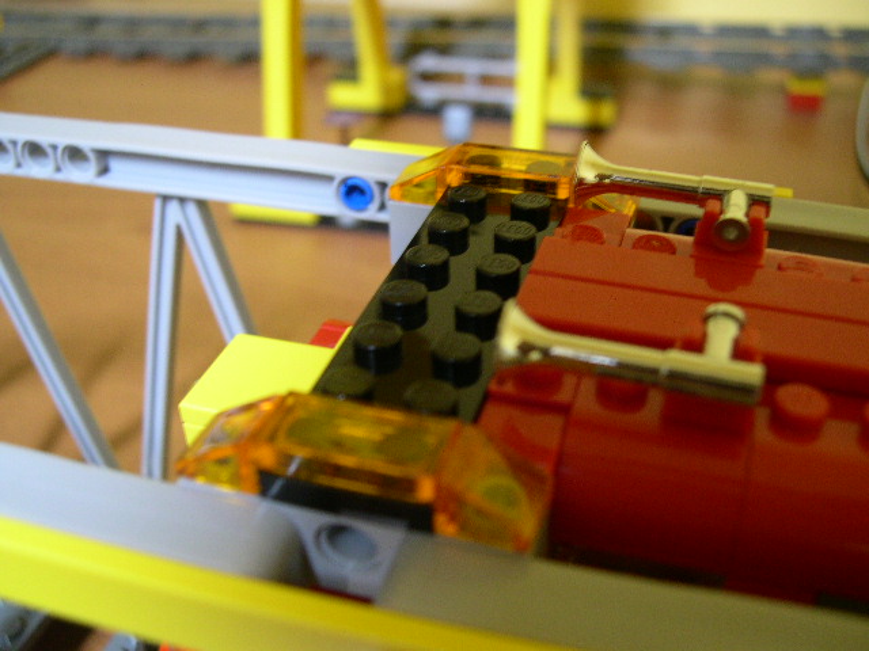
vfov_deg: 37.7
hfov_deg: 49.0
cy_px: 326
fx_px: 954
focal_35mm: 38
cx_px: 434
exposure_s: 1/4.4
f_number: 2.8
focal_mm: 8
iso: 272
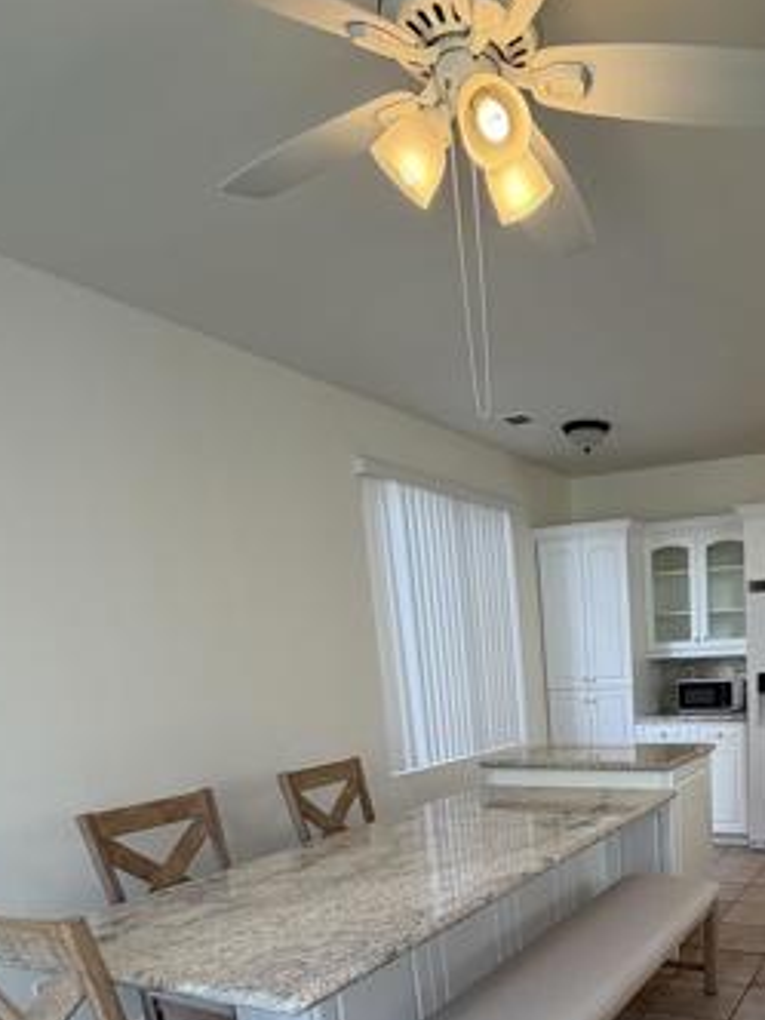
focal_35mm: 27
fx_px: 796
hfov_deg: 47.6
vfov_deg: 59.9
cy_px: 823
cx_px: 645
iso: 100
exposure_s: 1/120
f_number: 2.2
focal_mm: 2.22
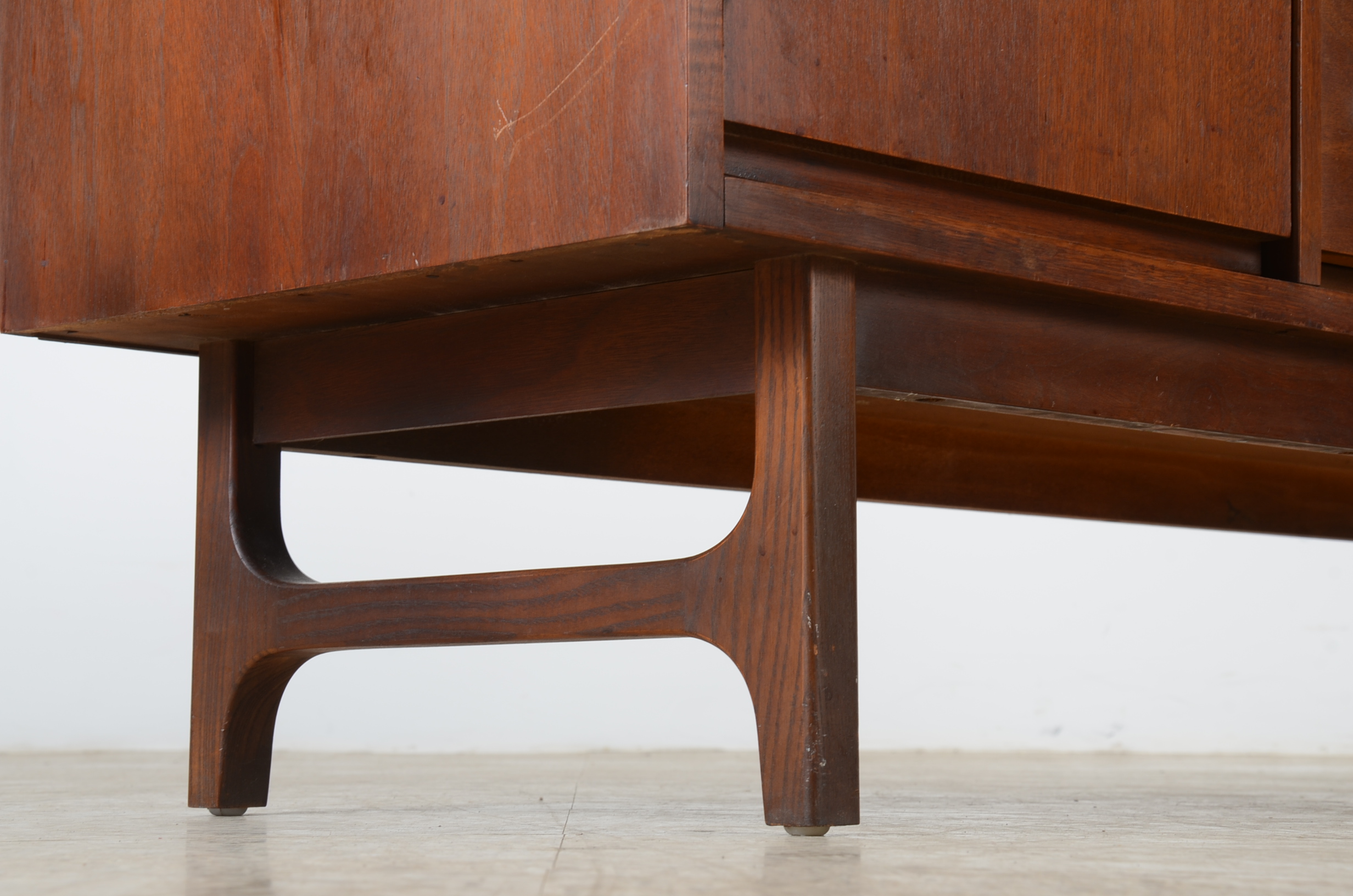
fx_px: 2925
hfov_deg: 26.0
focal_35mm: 78
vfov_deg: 17.4
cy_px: 448
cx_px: 676
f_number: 11
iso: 125
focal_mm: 52
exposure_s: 1/160
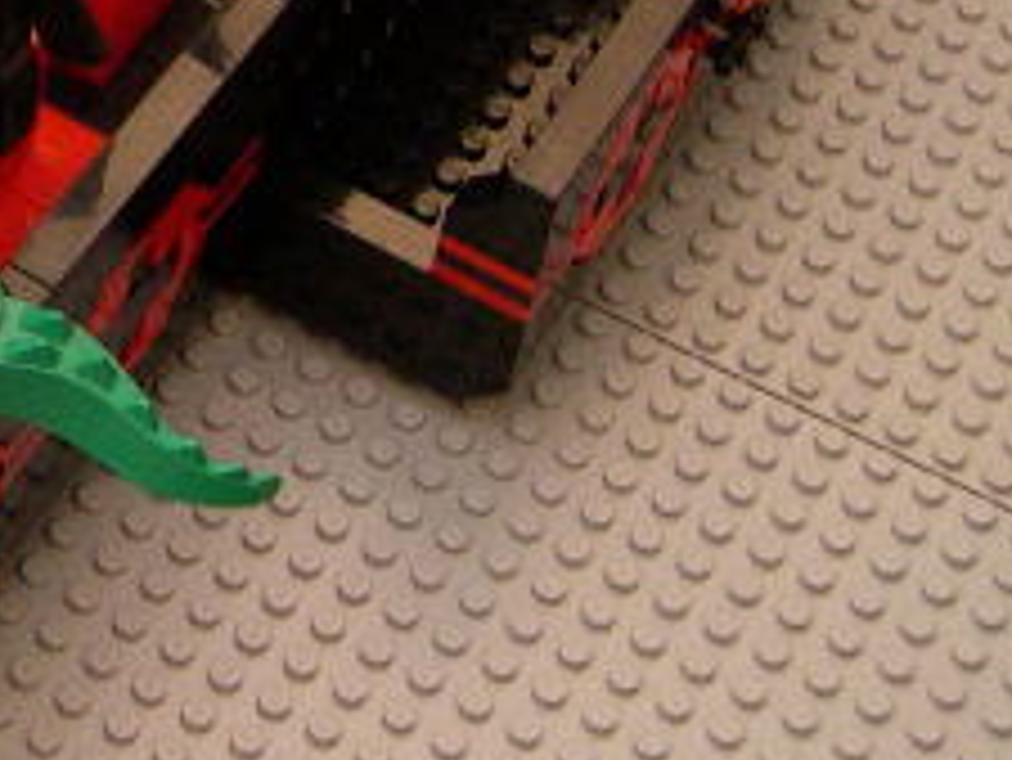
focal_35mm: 135
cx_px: -549
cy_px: -436
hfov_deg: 13.7
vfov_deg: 10.6
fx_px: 3949
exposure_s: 1/20.4
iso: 400
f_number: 2.8
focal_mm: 8
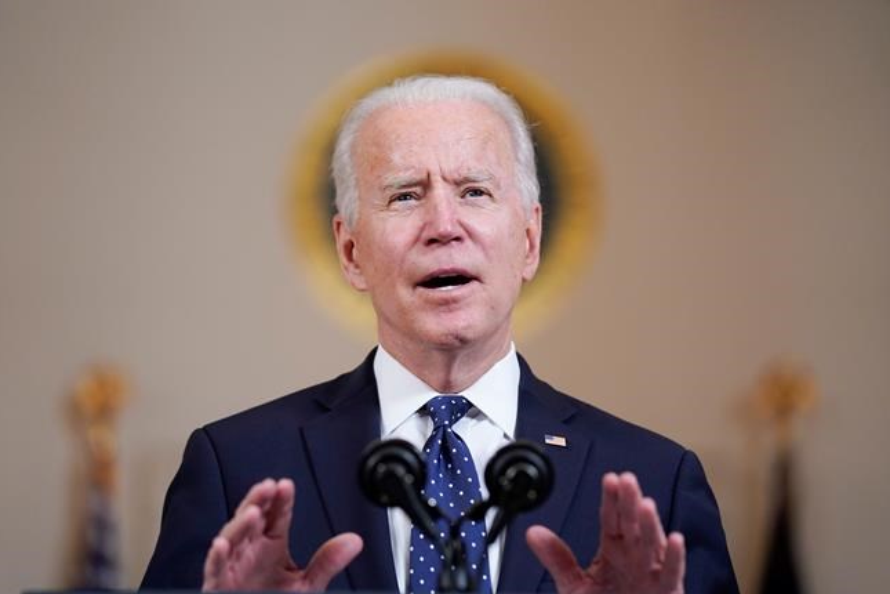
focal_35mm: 132
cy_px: 298
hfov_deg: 15.5
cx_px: 446
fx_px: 3263
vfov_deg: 10.4
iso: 2000
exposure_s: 1/320
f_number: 2.8
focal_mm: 131
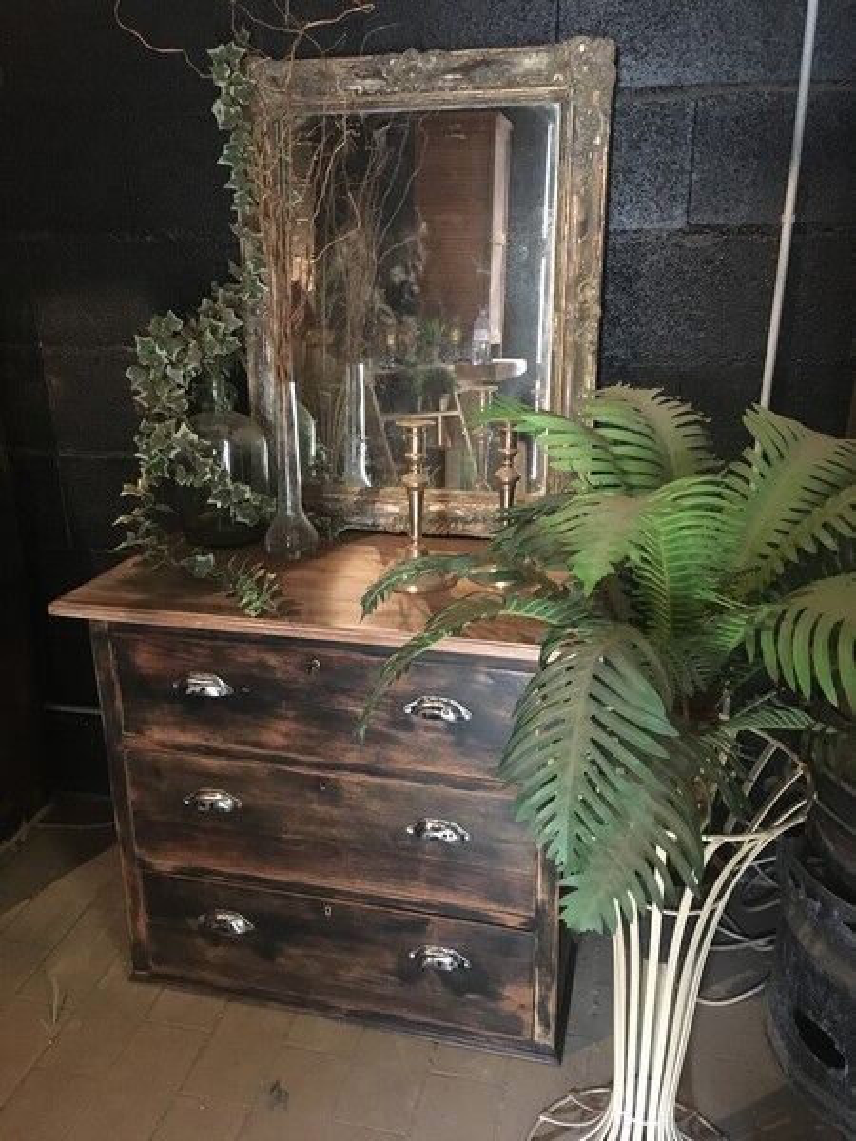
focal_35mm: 29
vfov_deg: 61.7
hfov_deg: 48.2
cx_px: 428
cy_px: 570
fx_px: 956
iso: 500
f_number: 2.2
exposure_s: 1/17
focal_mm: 4.15
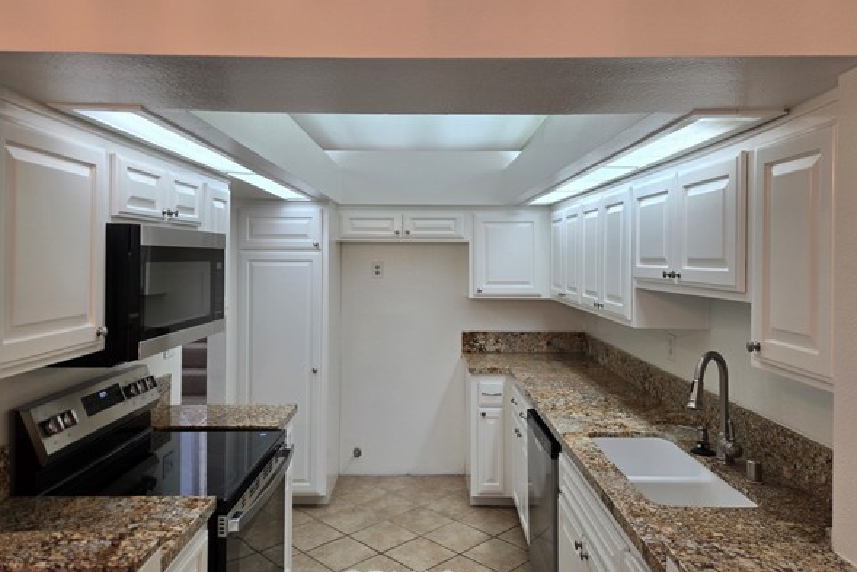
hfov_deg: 69.4
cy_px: 255
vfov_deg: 49.5
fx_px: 619
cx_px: 429
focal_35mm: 26
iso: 64
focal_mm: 5.4
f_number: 1.8
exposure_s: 1/120
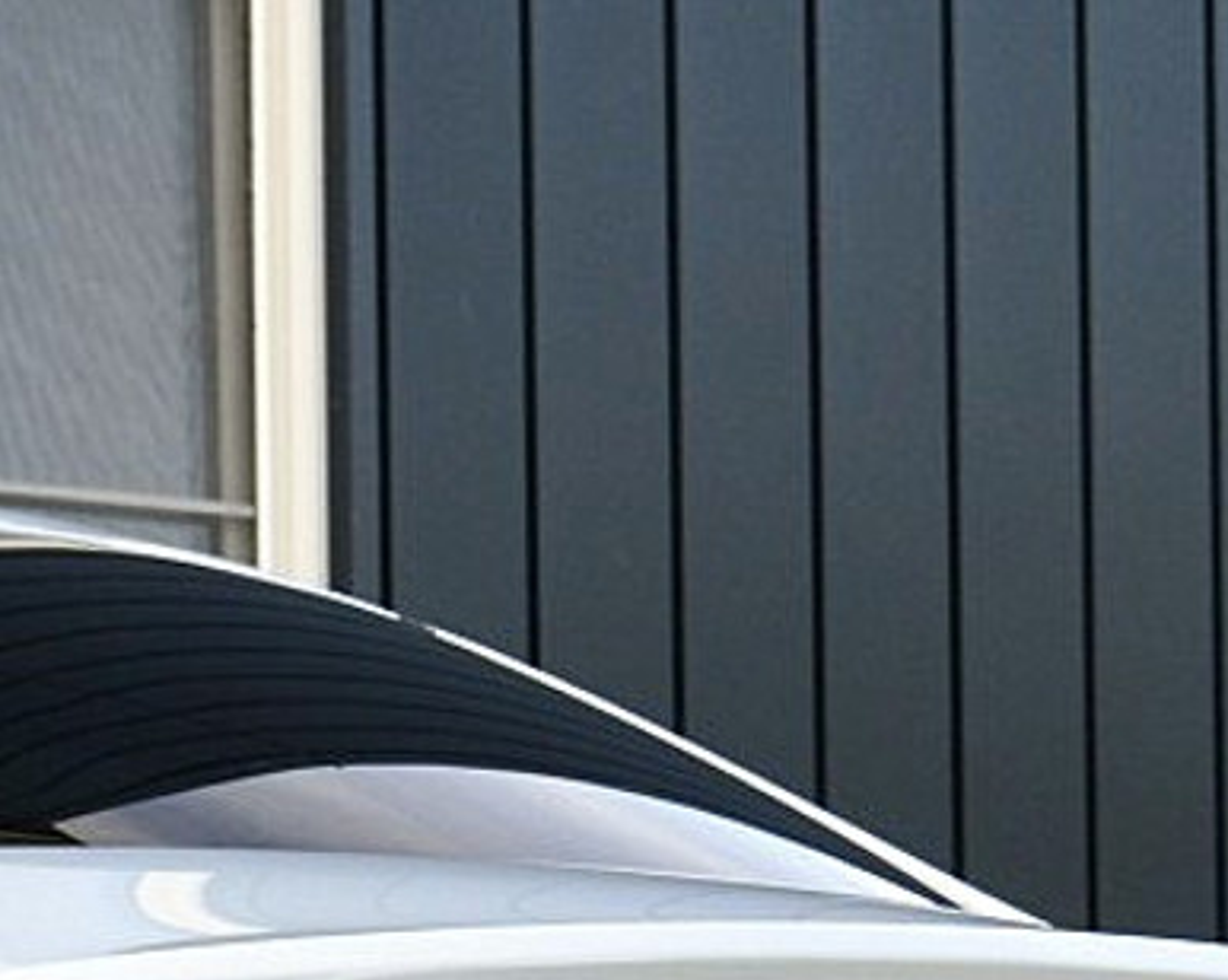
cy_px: 1575
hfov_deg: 8.7
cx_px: -563
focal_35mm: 217
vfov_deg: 7.0
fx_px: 7891
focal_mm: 31
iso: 400
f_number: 9
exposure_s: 1/160
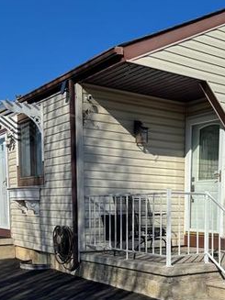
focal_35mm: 49
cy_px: 244
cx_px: 162
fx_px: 425
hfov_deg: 29.3
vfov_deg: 37.4
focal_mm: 6.76
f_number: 1.78
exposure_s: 1/7937
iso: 80
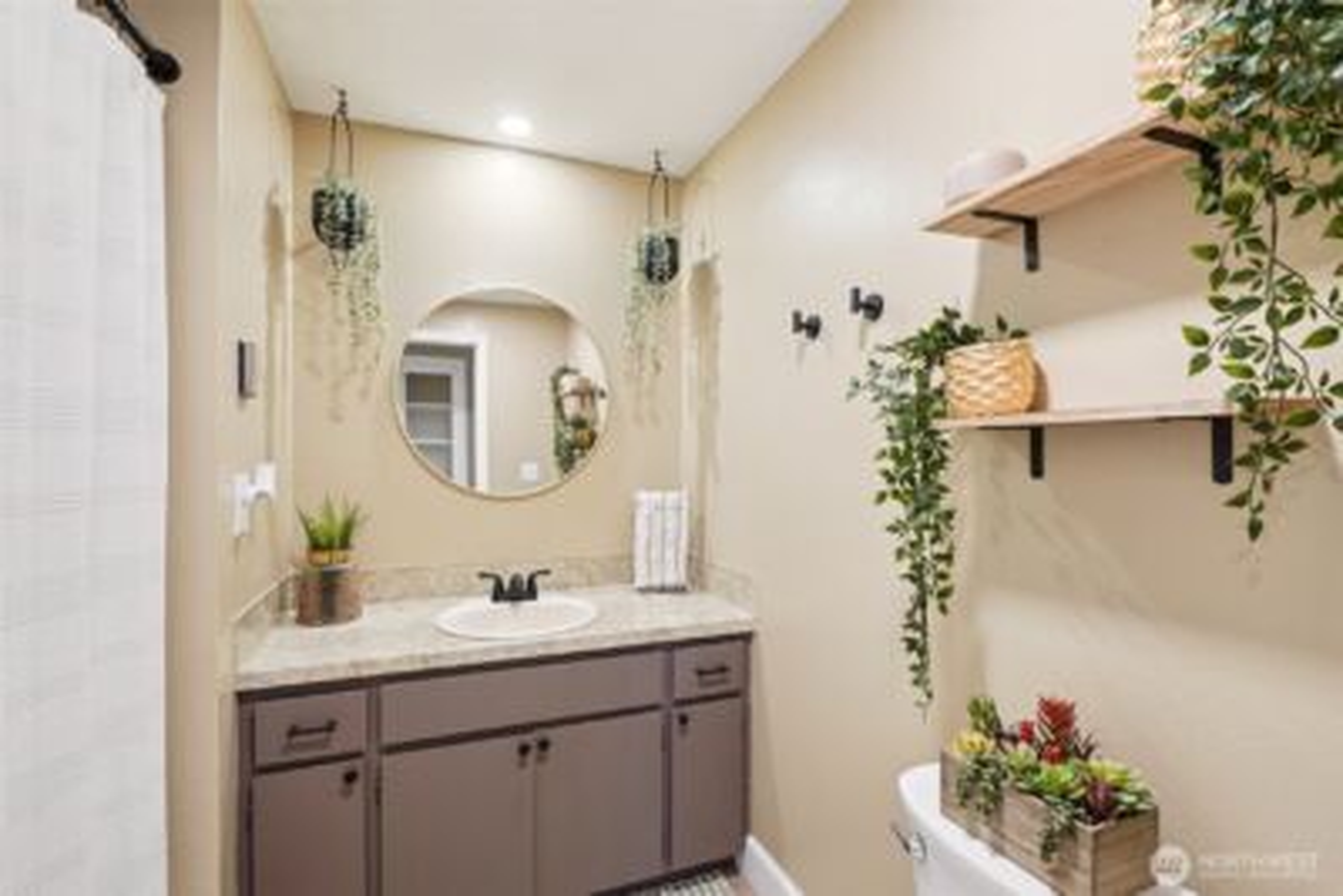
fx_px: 597
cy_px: 448
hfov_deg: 96.7
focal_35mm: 16
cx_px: 672
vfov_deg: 73.8
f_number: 8
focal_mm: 16
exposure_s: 1/6
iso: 400
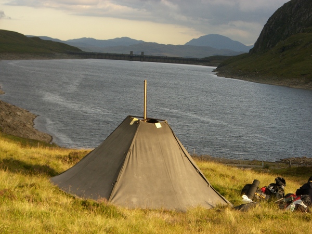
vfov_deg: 13.0
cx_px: 156
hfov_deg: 17.3
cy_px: 117
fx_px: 1028
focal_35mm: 114
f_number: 5.2
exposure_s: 1/125
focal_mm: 18.6
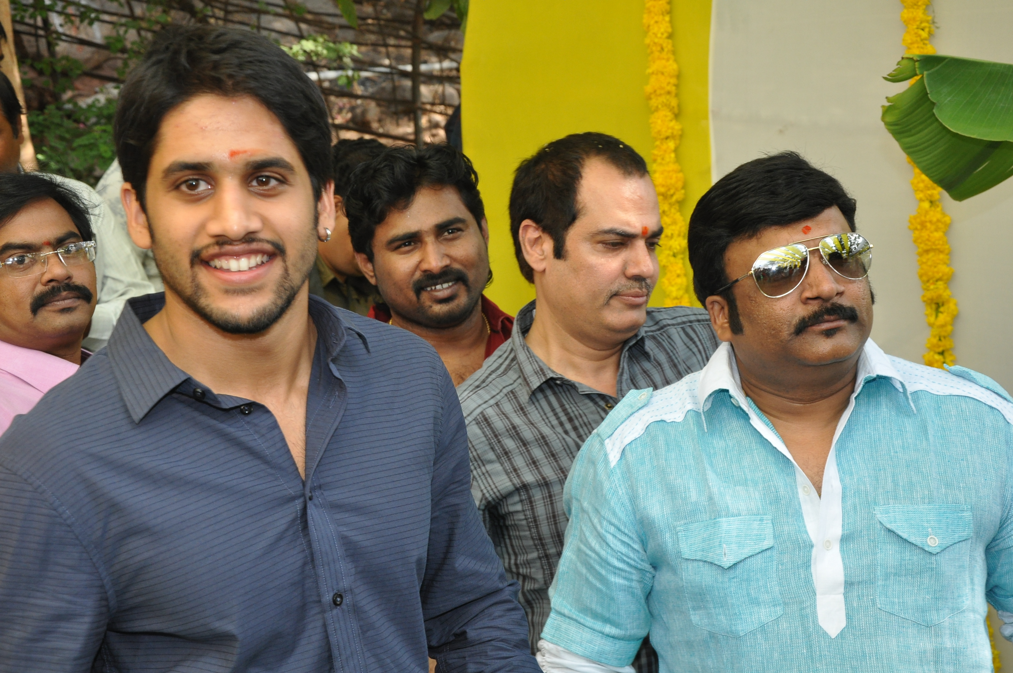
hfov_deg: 33.4
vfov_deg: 22.6
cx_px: 506
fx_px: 1686
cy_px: 336
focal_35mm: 60
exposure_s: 1/200
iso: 800
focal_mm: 40
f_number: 7.1
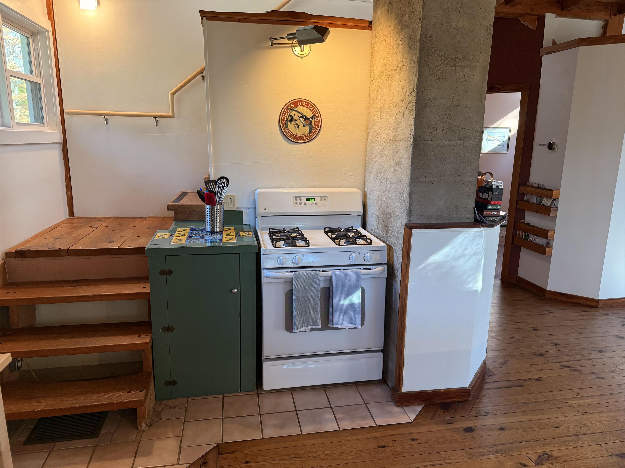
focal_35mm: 24
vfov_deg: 56.8
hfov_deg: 71.6
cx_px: 312
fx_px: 433
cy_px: 234
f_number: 1.78
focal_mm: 6.76
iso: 200
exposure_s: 1/60
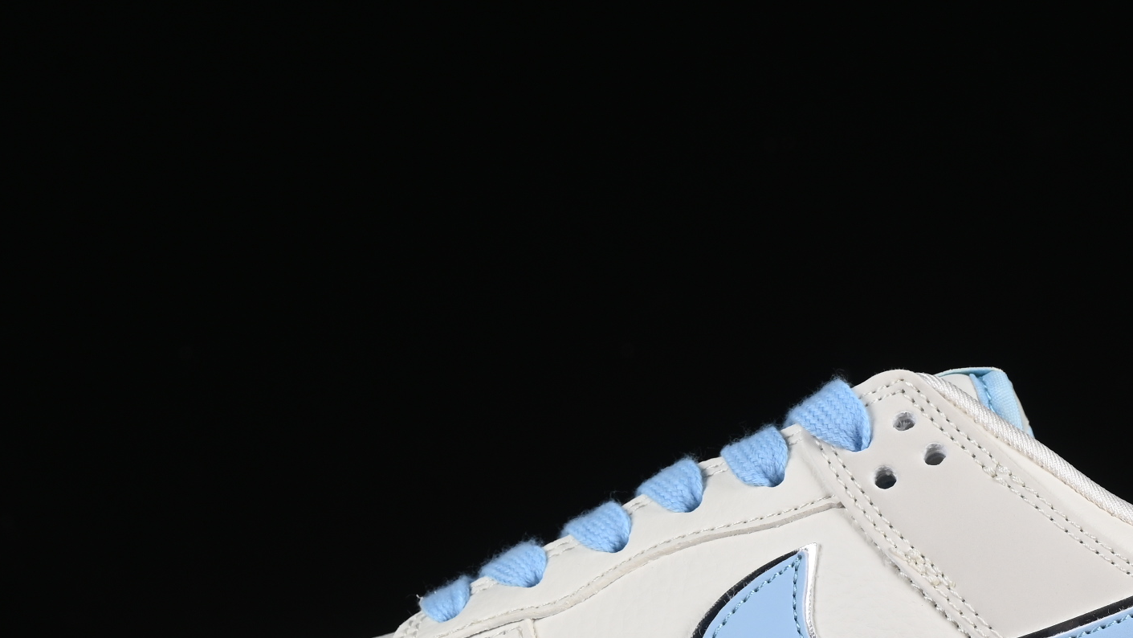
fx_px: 4657
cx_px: 785
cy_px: 481
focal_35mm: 155
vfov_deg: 7.8
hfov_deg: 13.8
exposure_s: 1/100
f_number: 8
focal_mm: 50
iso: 160
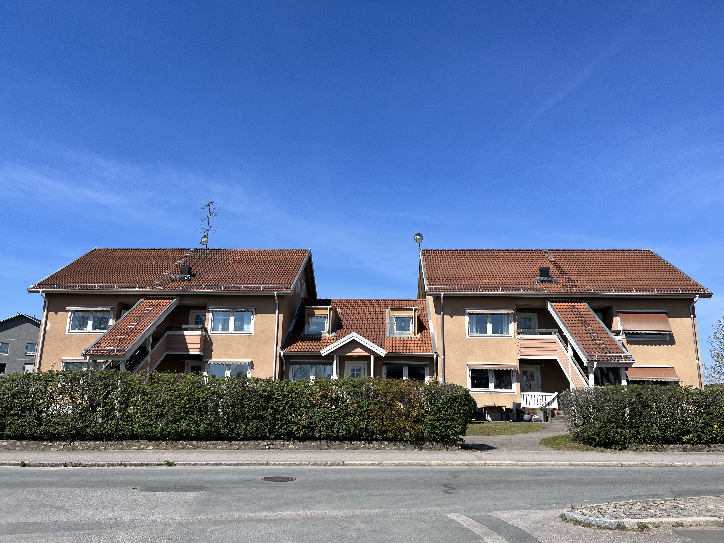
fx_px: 544
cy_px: 272
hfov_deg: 67.3
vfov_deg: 53.1
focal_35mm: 26
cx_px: 362
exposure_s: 1/4274
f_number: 1.5
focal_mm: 5.7
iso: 50
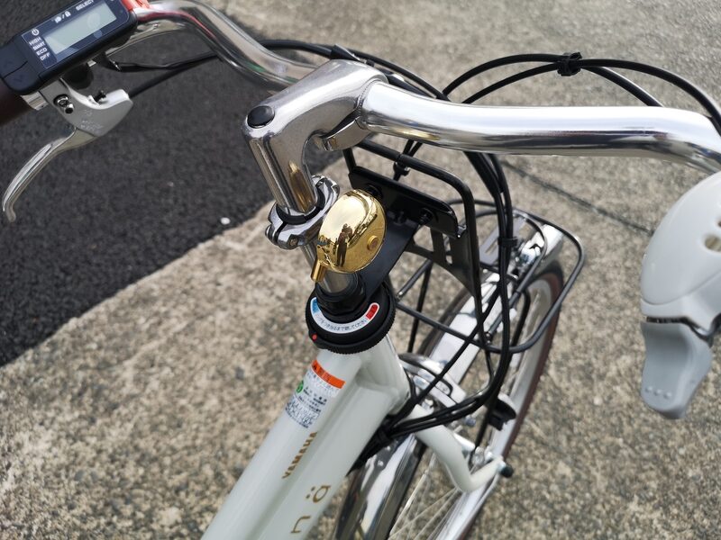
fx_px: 562
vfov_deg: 51.4
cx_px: 360
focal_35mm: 27
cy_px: 270
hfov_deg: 65.3
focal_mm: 5.58
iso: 50
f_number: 1.8
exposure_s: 1/772
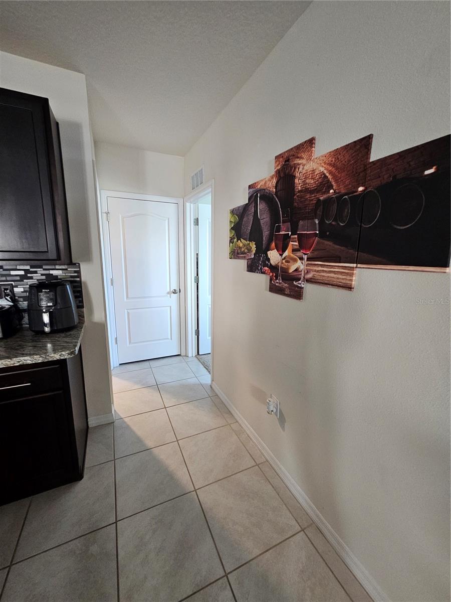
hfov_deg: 89.9
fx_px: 226
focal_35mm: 13
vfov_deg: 106.2
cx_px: 226
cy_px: 301
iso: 320
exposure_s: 1/30
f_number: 2.2
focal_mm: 2.2
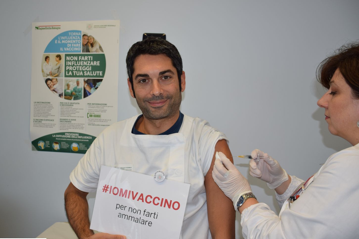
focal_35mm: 33
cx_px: 162
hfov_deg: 57.1
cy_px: 129
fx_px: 329
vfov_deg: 39.9
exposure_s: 1/60
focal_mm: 20
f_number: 3.5
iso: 100
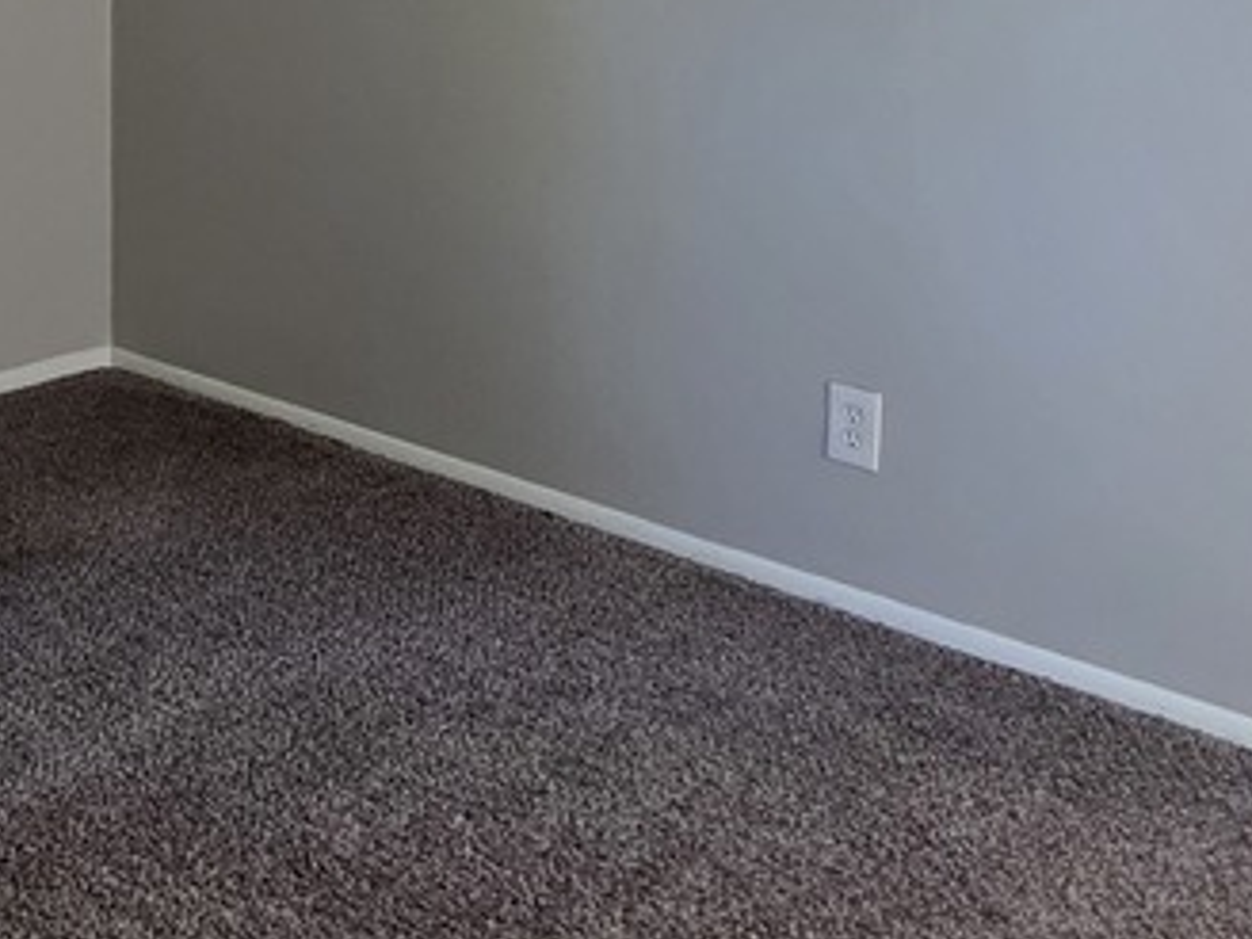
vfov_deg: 23.9
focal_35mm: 57
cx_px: -160
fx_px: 2062
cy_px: -111
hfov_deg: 30.0
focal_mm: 2.2
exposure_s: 1/60
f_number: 1.9
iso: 160
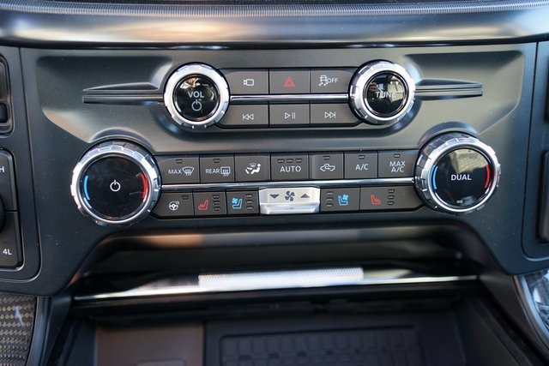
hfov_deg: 49.5
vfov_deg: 34.2
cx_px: 274
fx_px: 595
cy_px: 183
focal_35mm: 39
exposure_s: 1/60
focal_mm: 39
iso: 500
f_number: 4
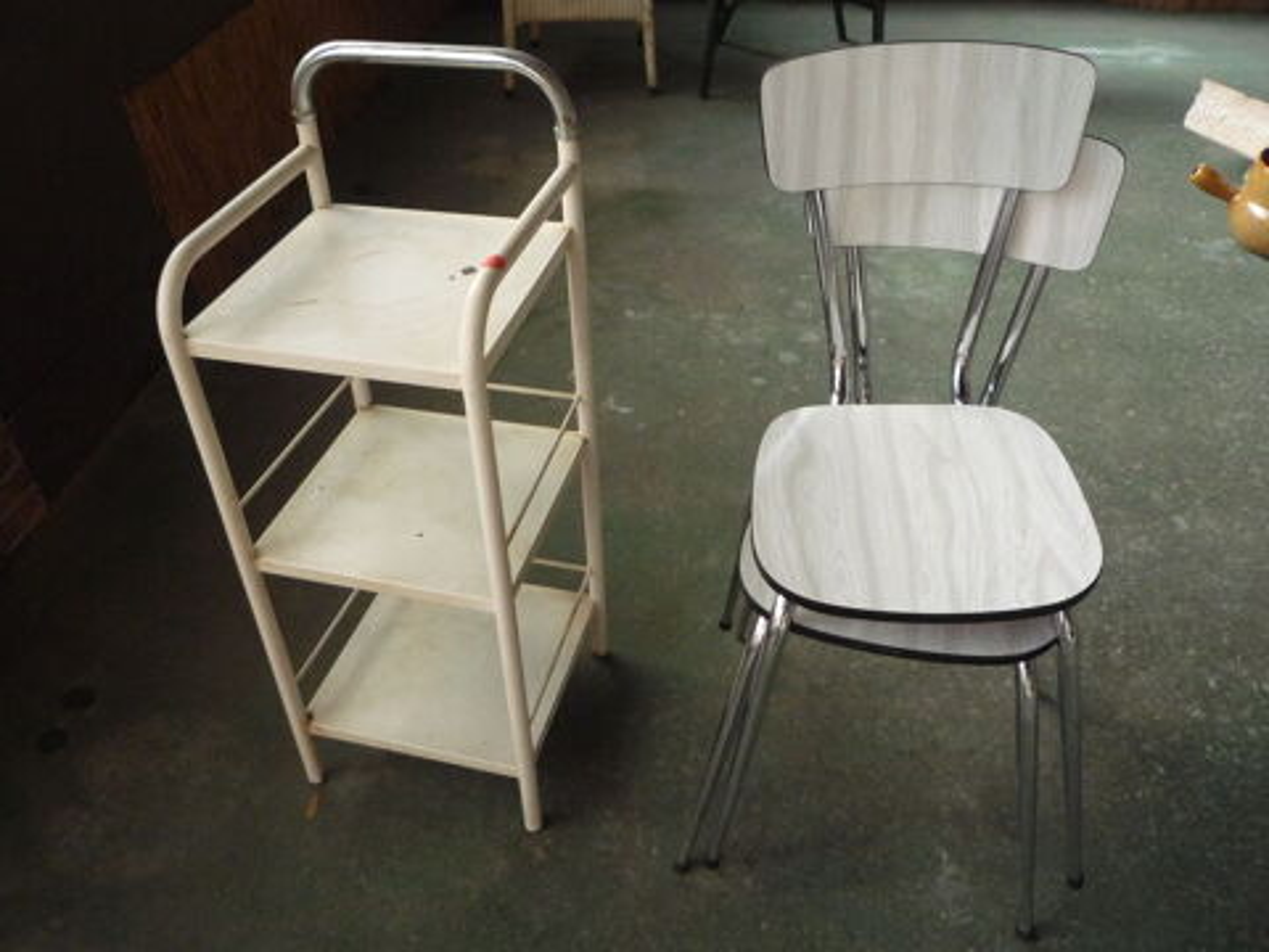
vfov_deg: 46.8
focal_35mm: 30
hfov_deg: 60.0
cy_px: 476
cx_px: 634
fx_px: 1100
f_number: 3.3
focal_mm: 5.2
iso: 400
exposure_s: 1/500
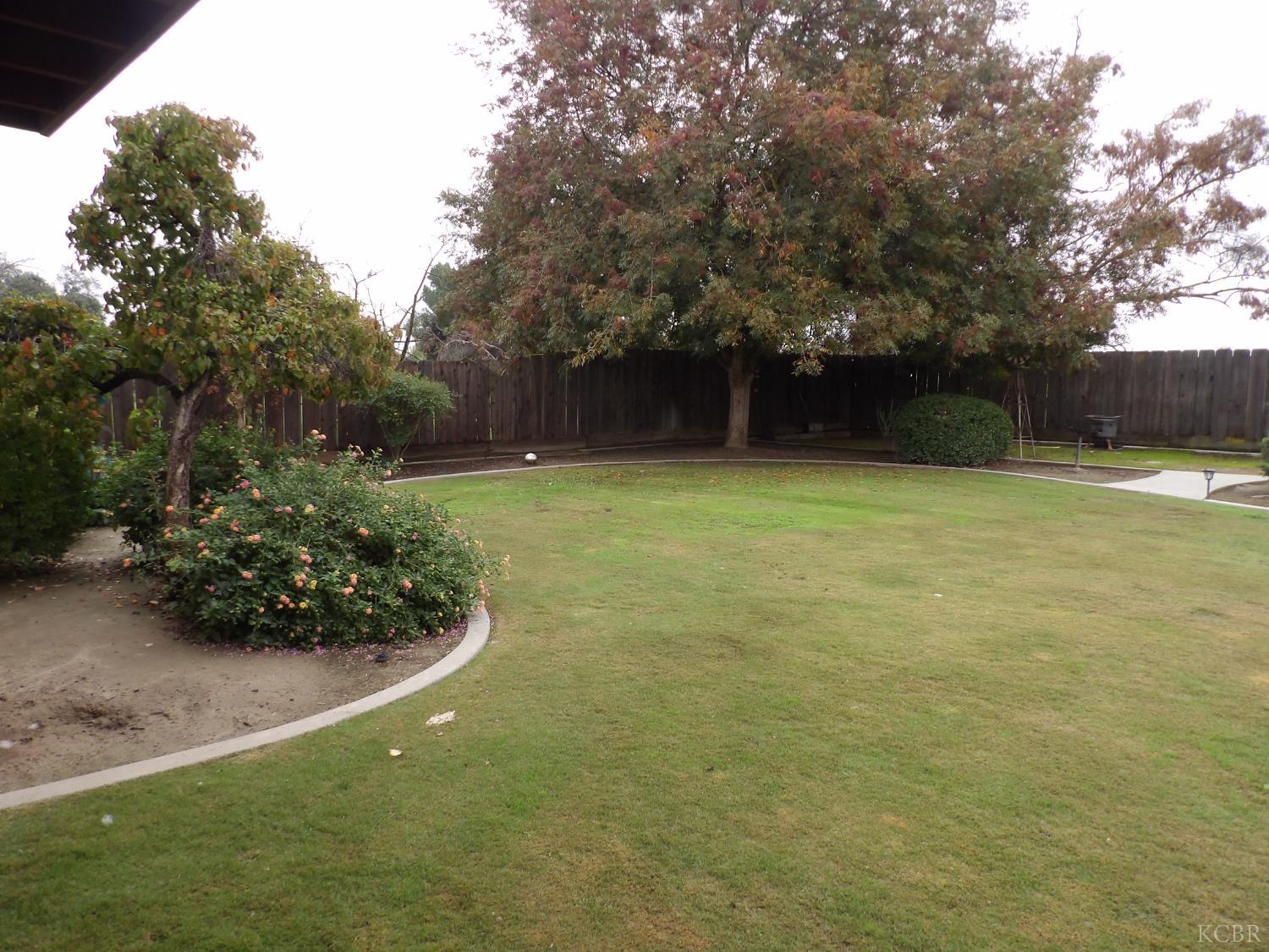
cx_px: 634
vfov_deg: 56.8
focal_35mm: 24
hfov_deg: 71.6
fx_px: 880
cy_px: 476
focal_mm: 4.3
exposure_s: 1/158
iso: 100
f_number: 3.2
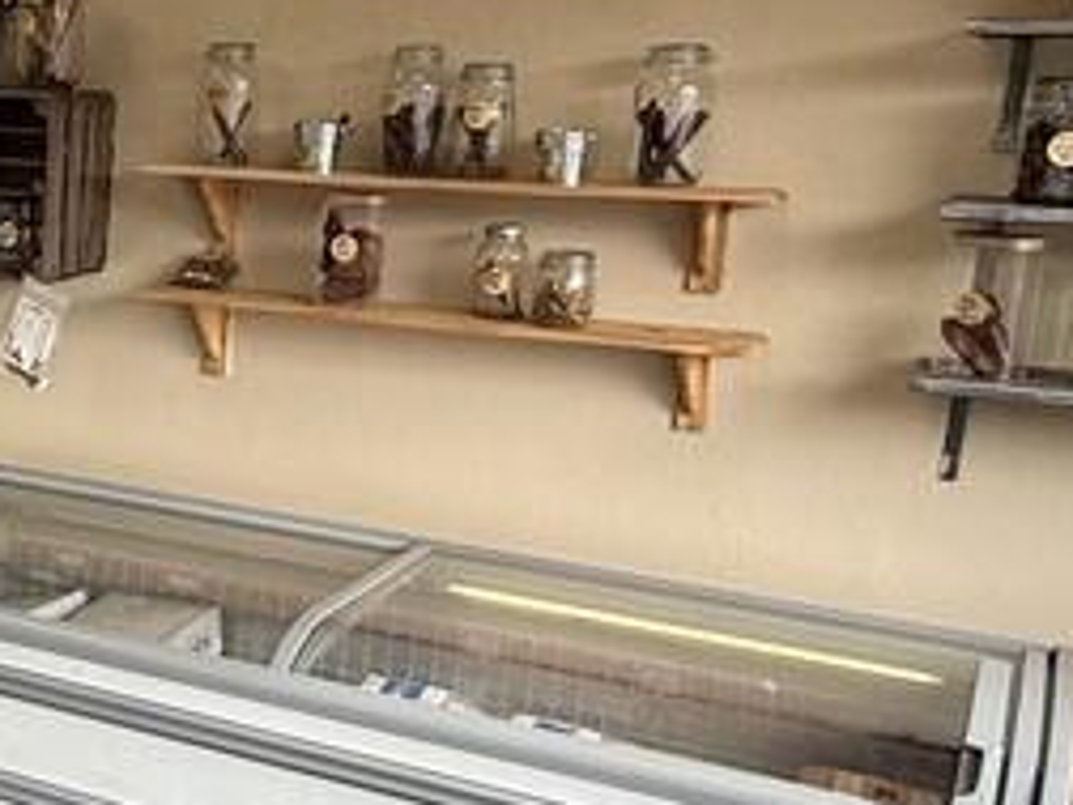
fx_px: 1767
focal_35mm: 57
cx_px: -183
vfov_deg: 25.7
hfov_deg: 29.5
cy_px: 426
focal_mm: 2.22
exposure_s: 1/186
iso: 50
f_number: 2.2
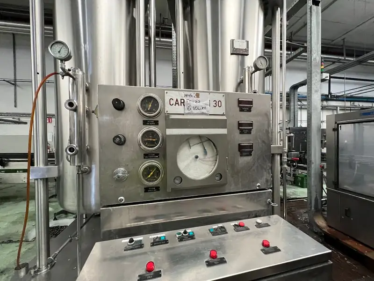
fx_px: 140
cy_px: 140
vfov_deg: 89.9
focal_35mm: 13
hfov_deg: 106.2
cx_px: 187
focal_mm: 1.57
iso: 500
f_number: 1.8
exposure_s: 1/50
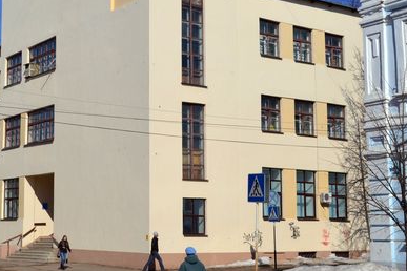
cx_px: 108
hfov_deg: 29.2
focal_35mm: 68
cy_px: 114
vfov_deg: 20.0
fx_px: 769
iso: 100
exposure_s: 1/400
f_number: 10
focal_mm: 26
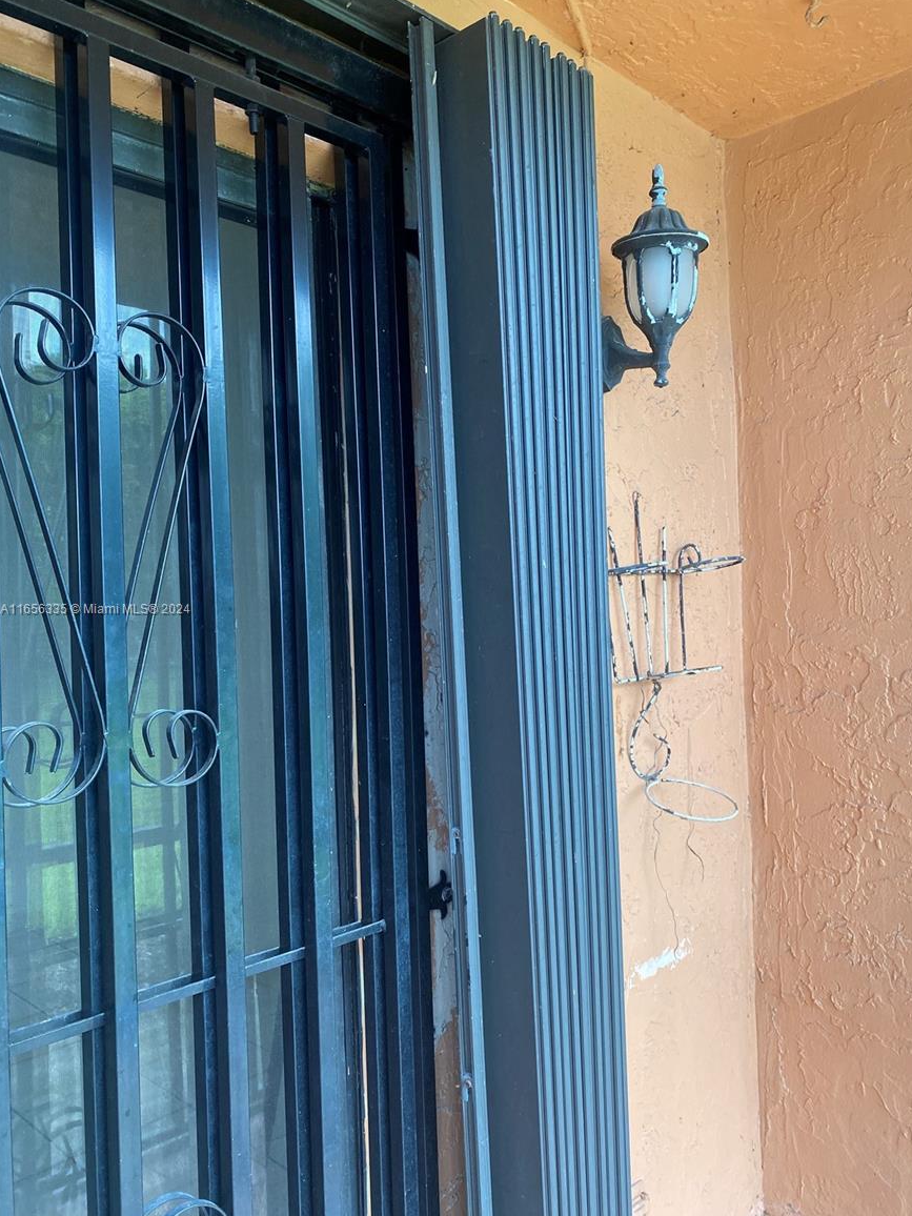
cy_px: 610
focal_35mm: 27
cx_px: 471
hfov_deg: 51.3
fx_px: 948
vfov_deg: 65.3
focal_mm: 4.25
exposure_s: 1/121
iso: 100
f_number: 1.8
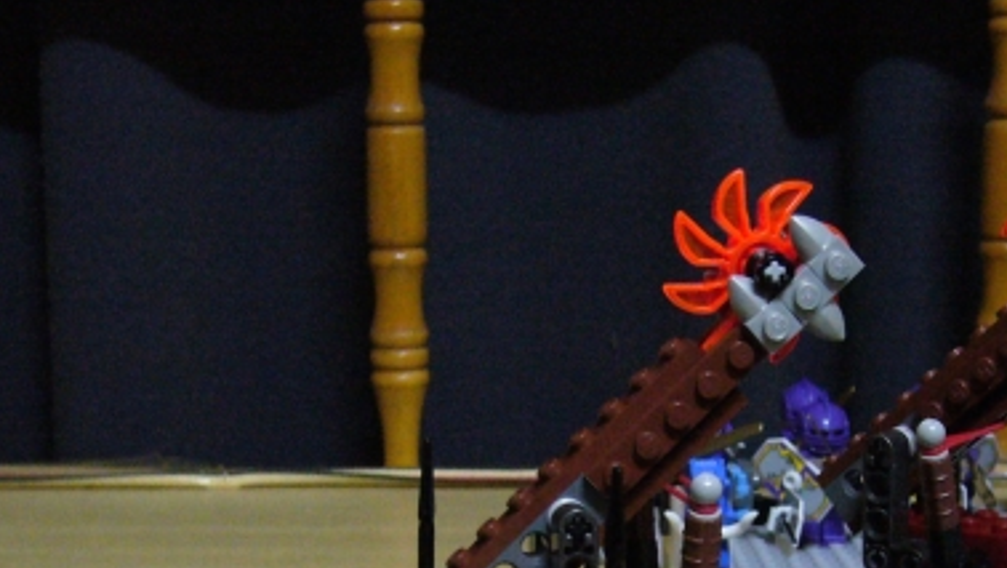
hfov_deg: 25.6
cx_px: 589
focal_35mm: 83
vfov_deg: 14.4
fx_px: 2217
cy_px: 547
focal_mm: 7.5
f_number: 3.2
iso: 400
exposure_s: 1/8
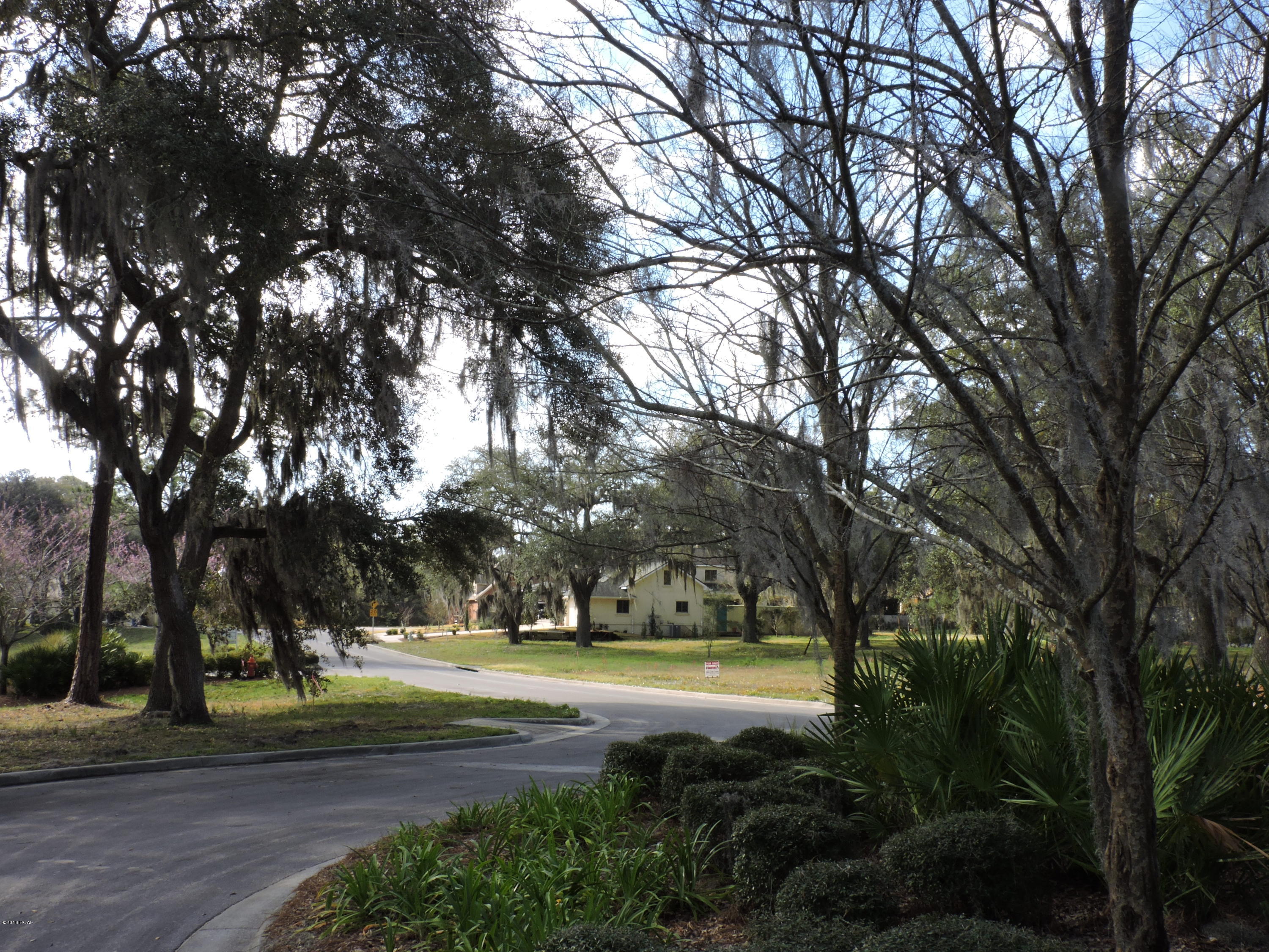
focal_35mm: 35
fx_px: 1283
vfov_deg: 40.7
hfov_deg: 52.6
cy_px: 476
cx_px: 634
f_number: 8.1
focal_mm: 6.2
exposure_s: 1/60
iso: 100
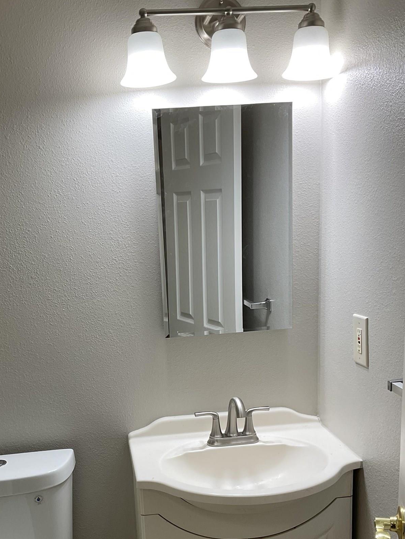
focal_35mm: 42
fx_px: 655
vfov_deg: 43.9
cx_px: 156
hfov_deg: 34.2
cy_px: 378
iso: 32
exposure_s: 1/120
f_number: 1.8
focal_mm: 3
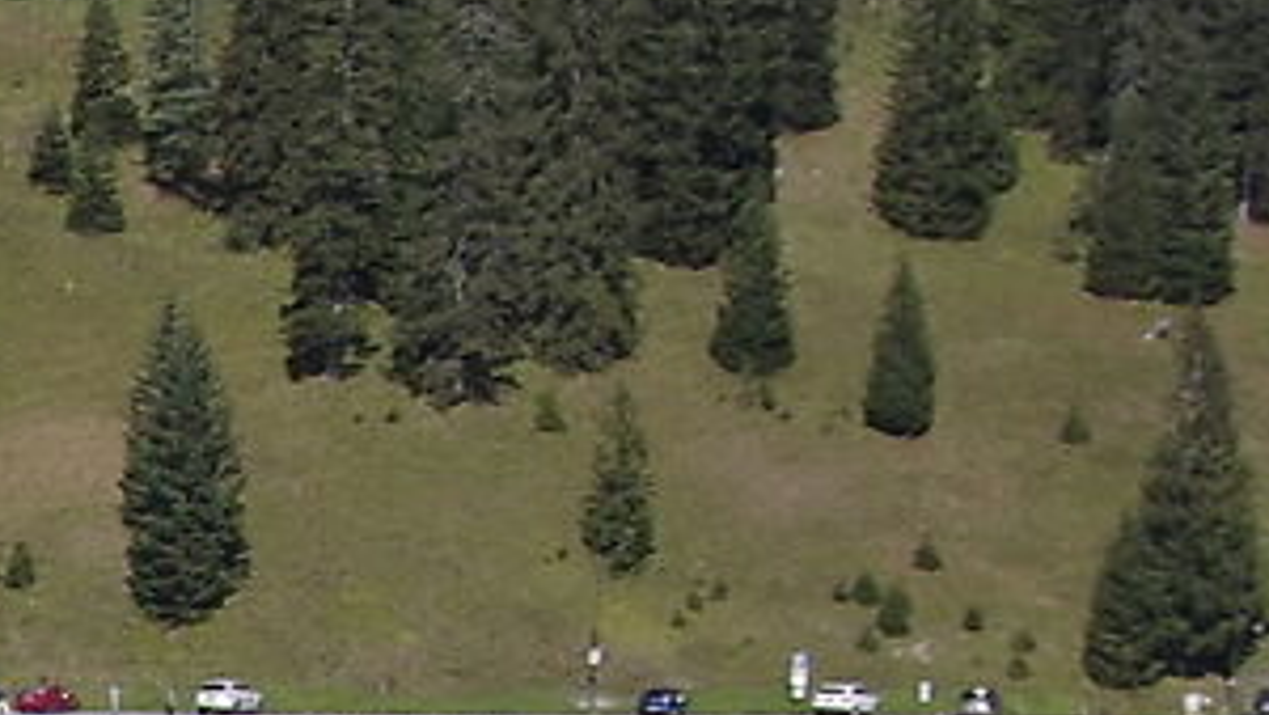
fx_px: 10132
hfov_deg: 6.7
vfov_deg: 4.0
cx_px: -2111
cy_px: 1650
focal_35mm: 301
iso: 100
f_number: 6.3
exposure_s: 1/500
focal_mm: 24
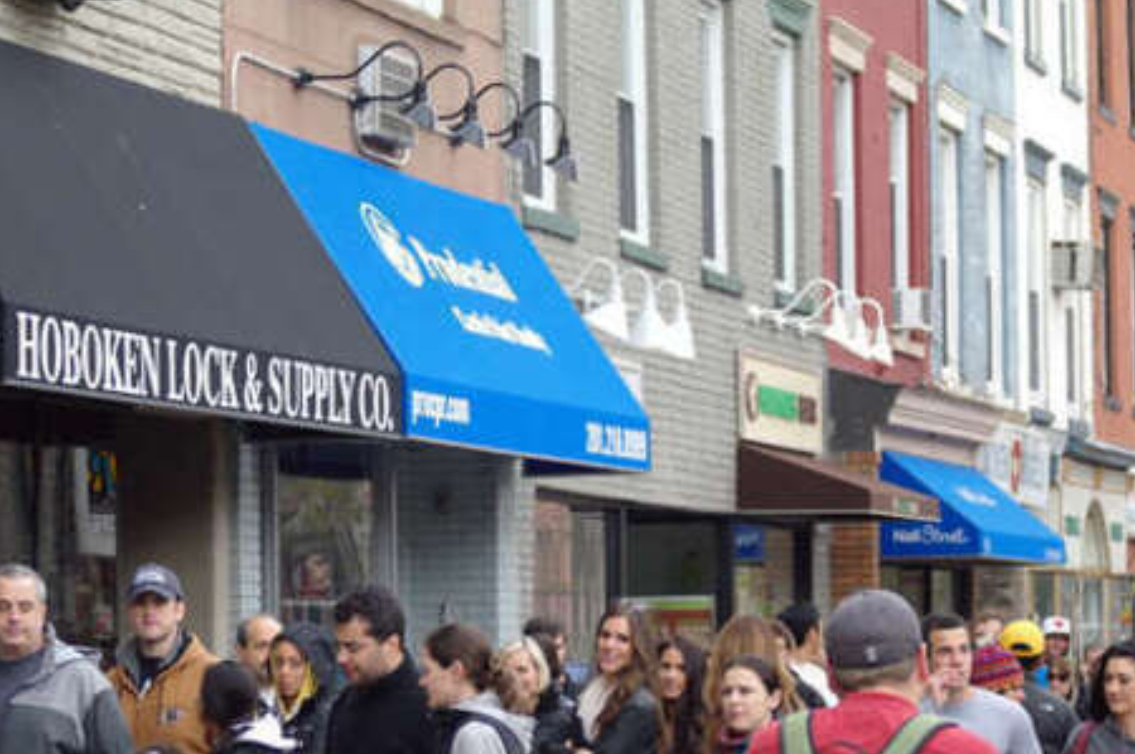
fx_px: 4315
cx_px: 439
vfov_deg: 10.0
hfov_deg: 15.0
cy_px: 618
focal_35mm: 137
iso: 400
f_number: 4.3
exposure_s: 1/160
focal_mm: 50
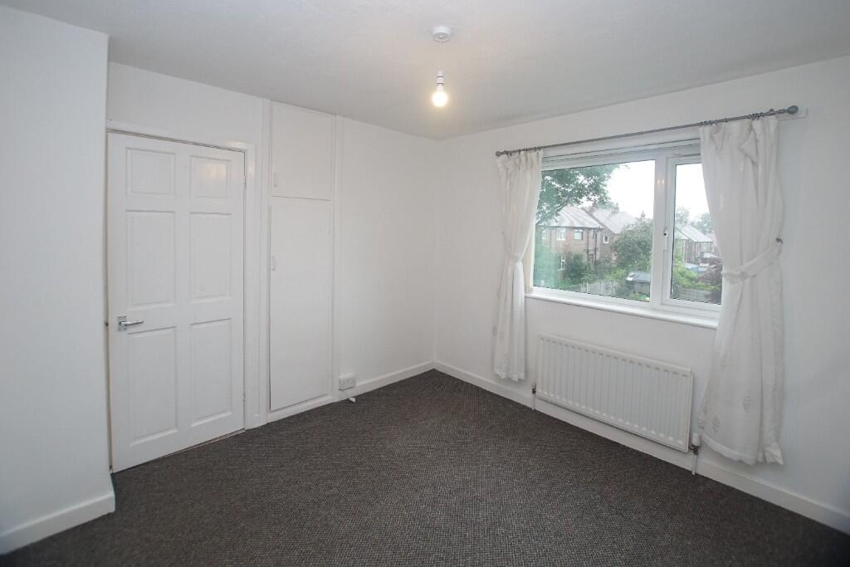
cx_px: 425
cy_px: 284
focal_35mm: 15
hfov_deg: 100.4
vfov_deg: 77.3
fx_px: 354
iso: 1250
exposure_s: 1/160
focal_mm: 10
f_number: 4
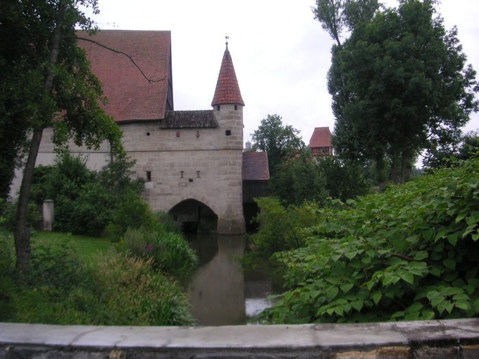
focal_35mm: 37
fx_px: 512
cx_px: 240
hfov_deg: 50.1
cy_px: 180
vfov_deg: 38.7
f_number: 2.8
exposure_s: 1/750
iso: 50
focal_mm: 6.1
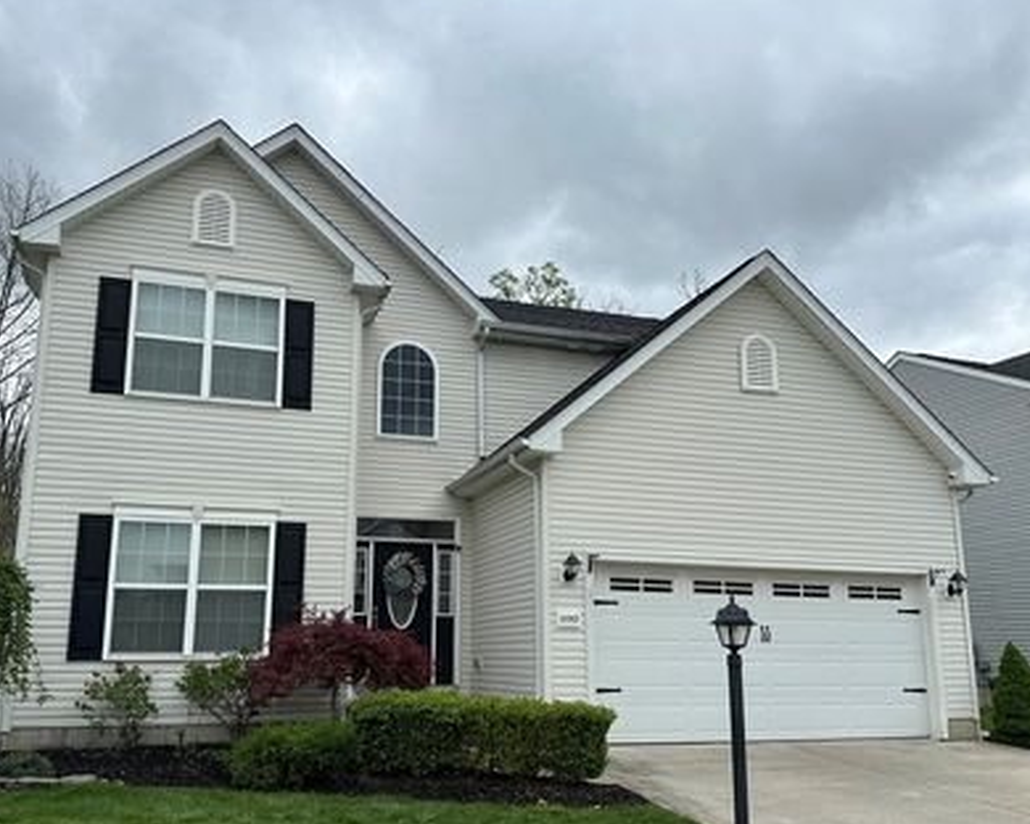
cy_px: 464
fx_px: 915
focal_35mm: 30
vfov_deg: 48.4
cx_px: 489
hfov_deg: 58.7
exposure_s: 1/4016
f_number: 1.78
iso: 80
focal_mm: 6.86
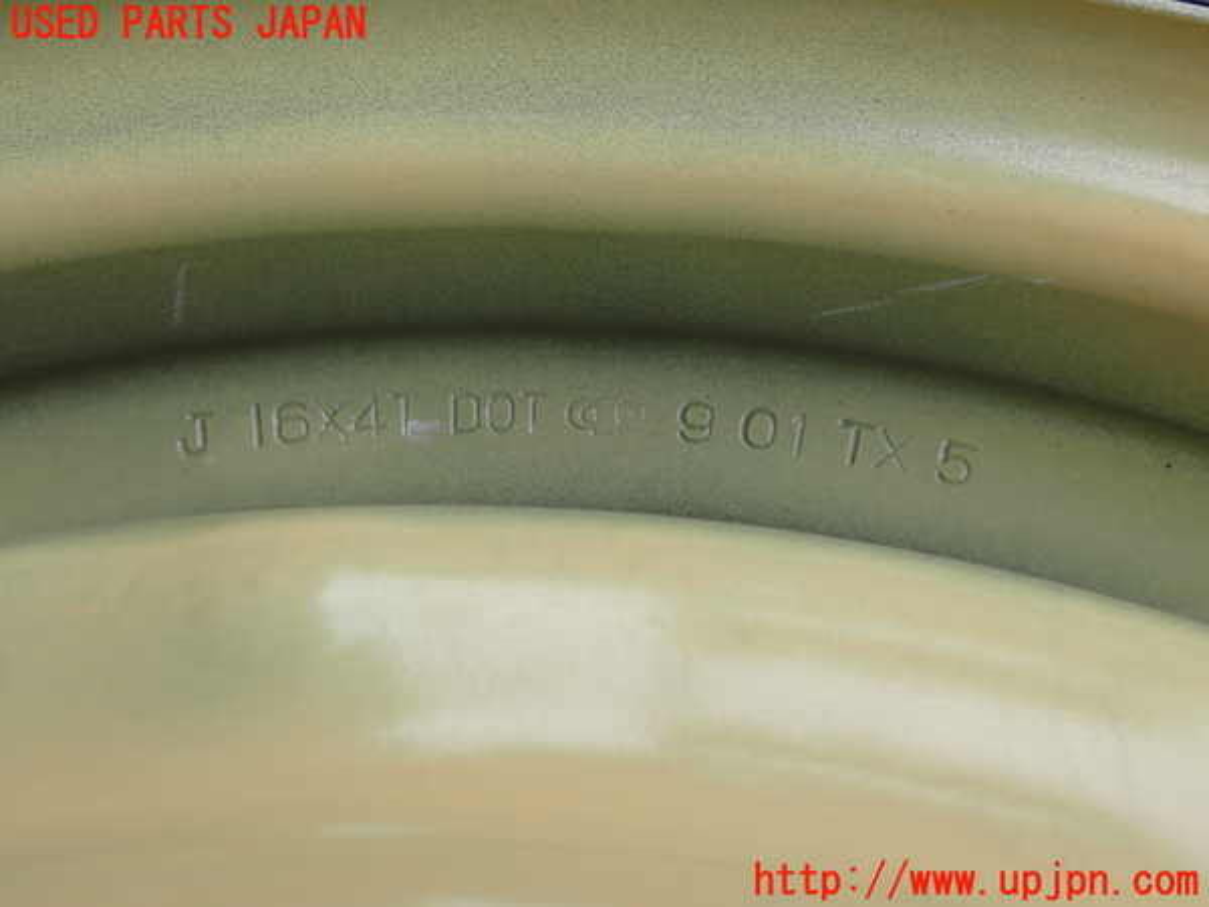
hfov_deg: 42.9
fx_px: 1537
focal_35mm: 44
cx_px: 604
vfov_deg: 32.9
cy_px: 454
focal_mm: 7.84
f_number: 4
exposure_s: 1/160
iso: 100
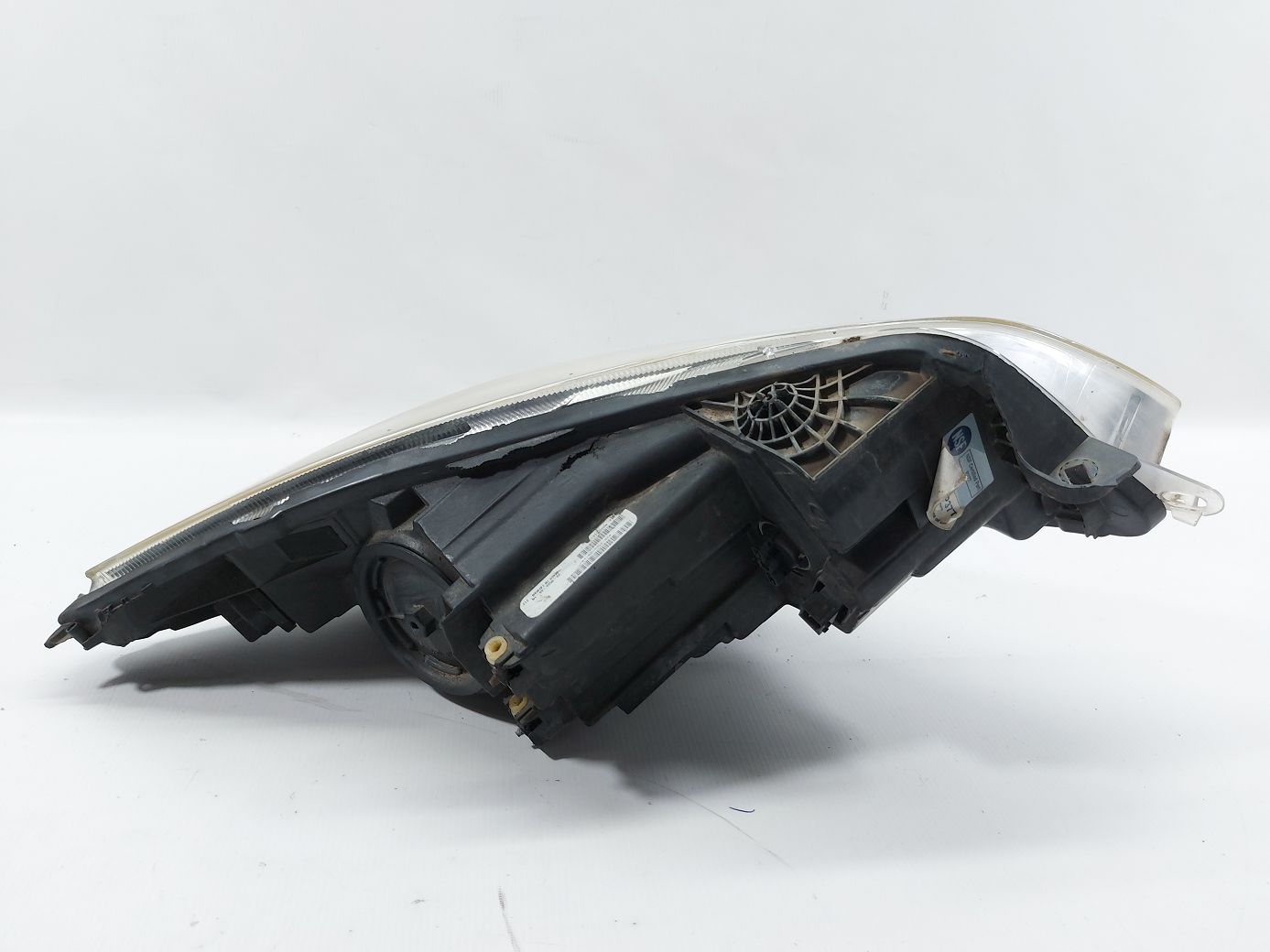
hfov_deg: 71.6
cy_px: 476
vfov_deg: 56.8
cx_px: 635
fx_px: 880
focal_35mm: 24
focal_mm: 5.23
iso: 64
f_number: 1.8
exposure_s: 1/50
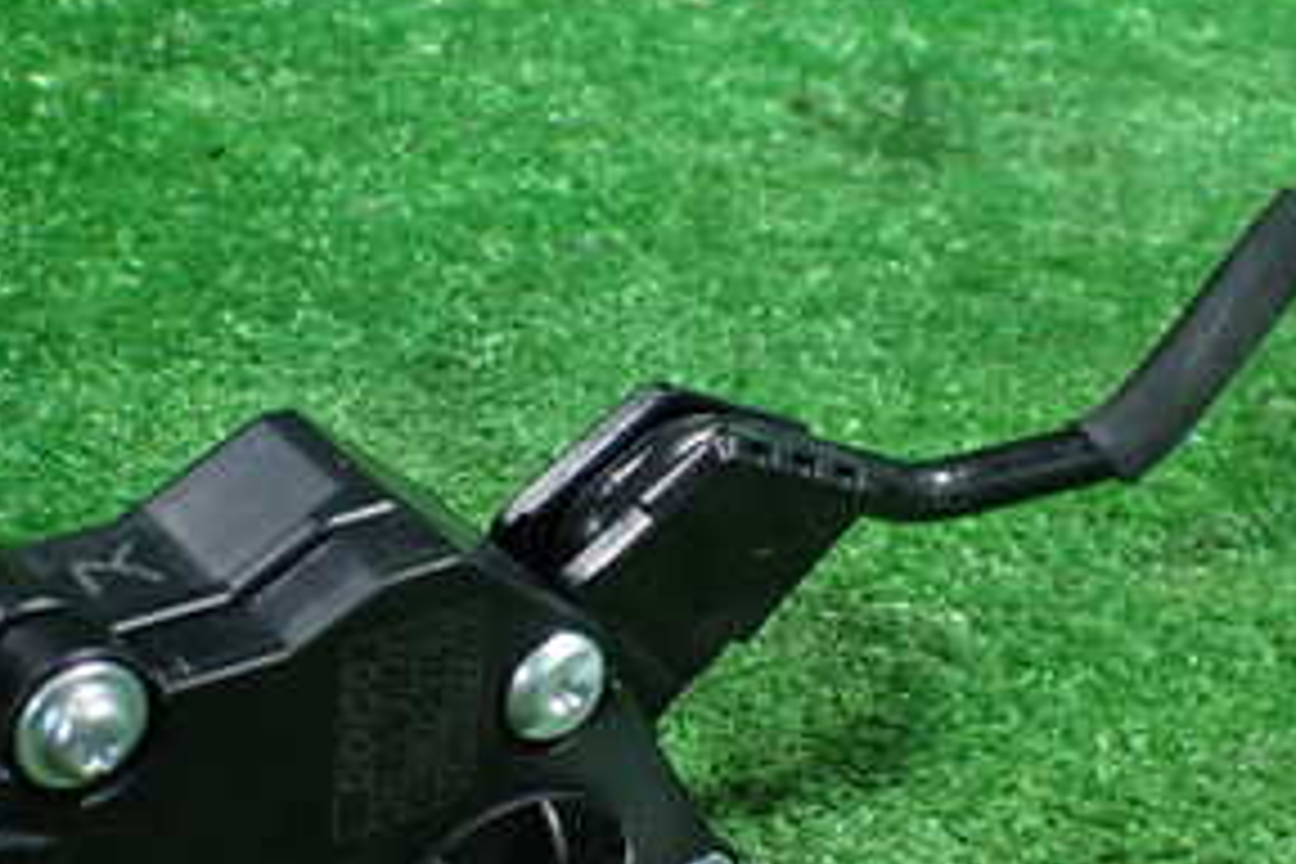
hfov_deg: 30.9
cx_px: 603
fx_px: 2340
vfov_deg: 20.8
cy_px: 590
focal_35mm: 65
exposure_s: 1/60
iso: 800
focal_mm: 5.4
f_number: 2.3
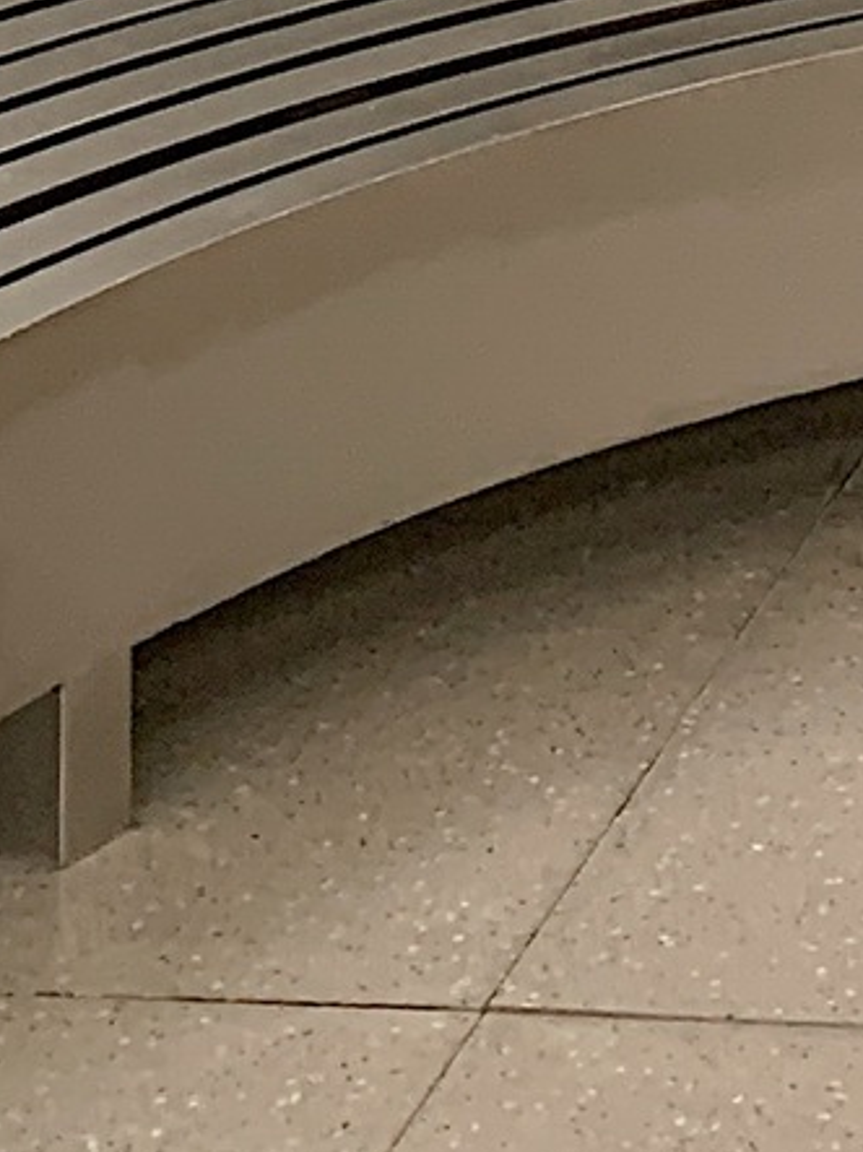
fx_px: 4689
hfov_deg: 9.3
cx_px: 2103
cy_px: -1201
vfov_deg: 12.3
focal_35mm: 141
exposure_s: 1/120
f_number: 1.8
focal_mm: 4.25
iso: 50
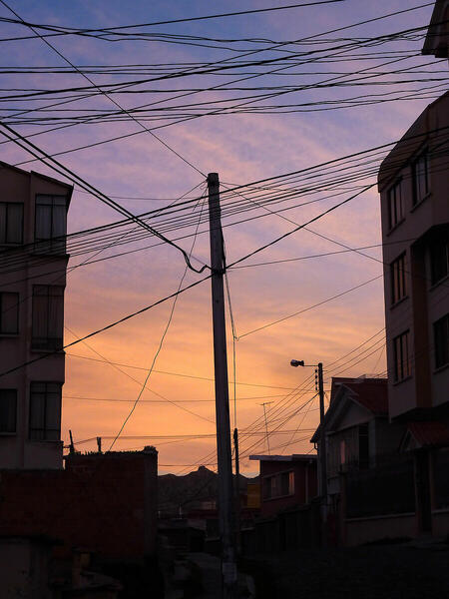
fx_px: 1159
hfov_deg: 21.9
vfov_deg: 29.0
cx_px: 224
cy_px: 300
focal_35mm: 67
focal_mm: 11
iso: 100
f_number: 4.1
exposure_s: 1/40
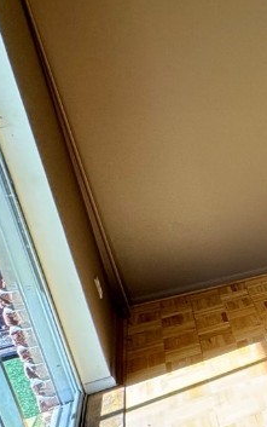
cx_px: 588
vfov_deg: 46.2
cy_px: 202
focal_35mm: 43
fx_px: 500
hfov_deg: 16.9
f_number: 2.2
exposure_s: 1/99
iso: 160
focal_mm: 2.22
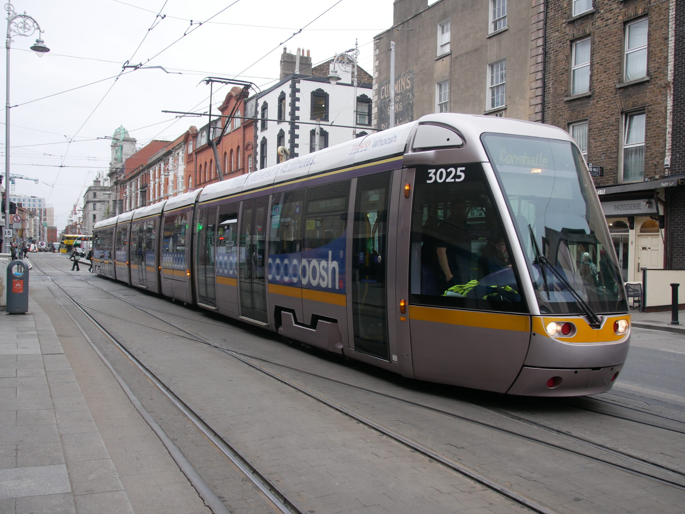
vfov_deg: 39.7
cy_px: 263
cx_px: 335
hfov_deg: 51.3
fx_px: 713
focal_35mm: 36
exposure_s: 1/250
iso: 320
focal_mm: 17
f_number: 4
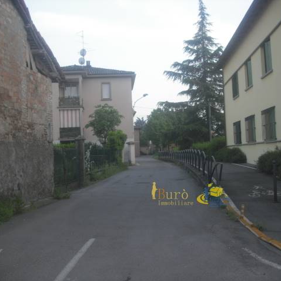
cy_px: 140
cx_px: 145
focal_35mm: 45
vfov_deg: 37.6
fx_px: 413
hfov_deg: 37.5
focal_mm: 6.2
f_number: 2.8
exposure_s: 1/160
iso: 100
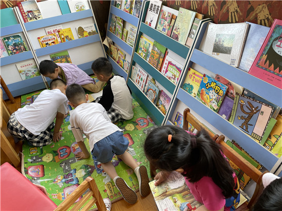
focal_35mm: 26
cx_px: 141
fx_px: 212
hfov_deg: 67.3
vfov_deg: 53.0
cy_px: 106
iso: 50
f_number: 1.6
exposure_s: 1/121
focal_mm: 4.2
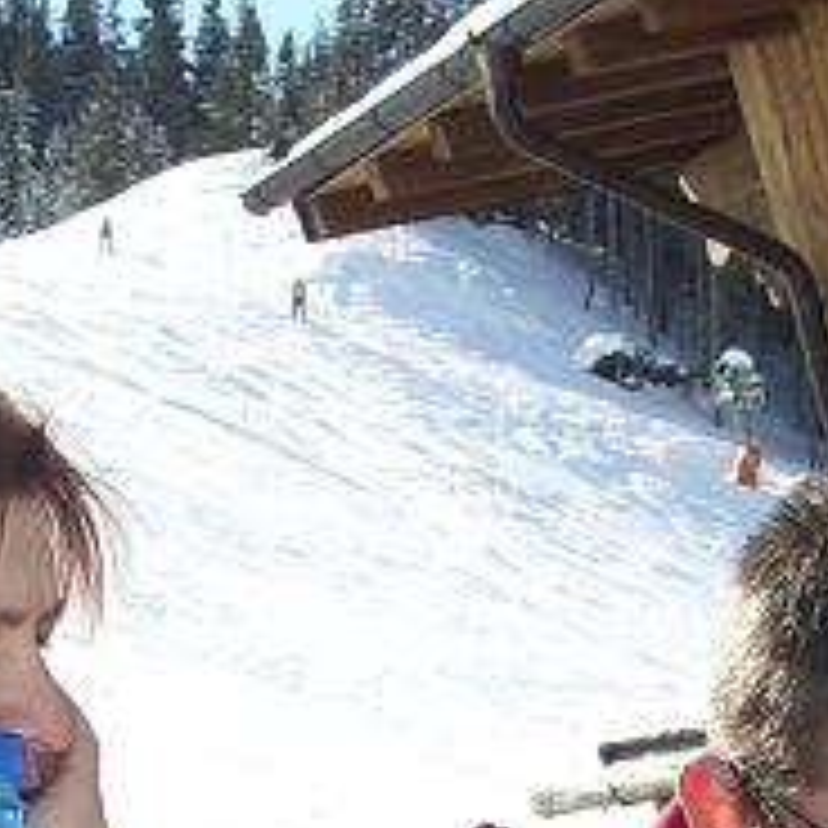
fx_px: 3951
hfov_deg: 12.0
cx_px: 382
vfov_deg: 11.4
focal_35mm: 146
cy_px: 1305
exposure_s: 1/500
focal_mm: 6.3
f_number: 4.4
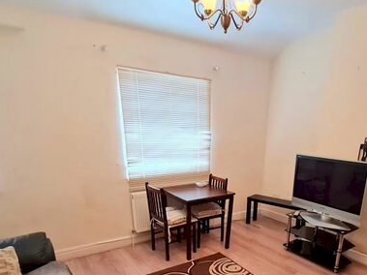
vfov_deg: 53.2
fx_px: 254
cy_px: 218
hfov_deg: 70.8
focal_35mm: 24
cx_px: 222
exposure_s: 1/50
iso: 320
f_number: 2.2
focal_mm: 1.74
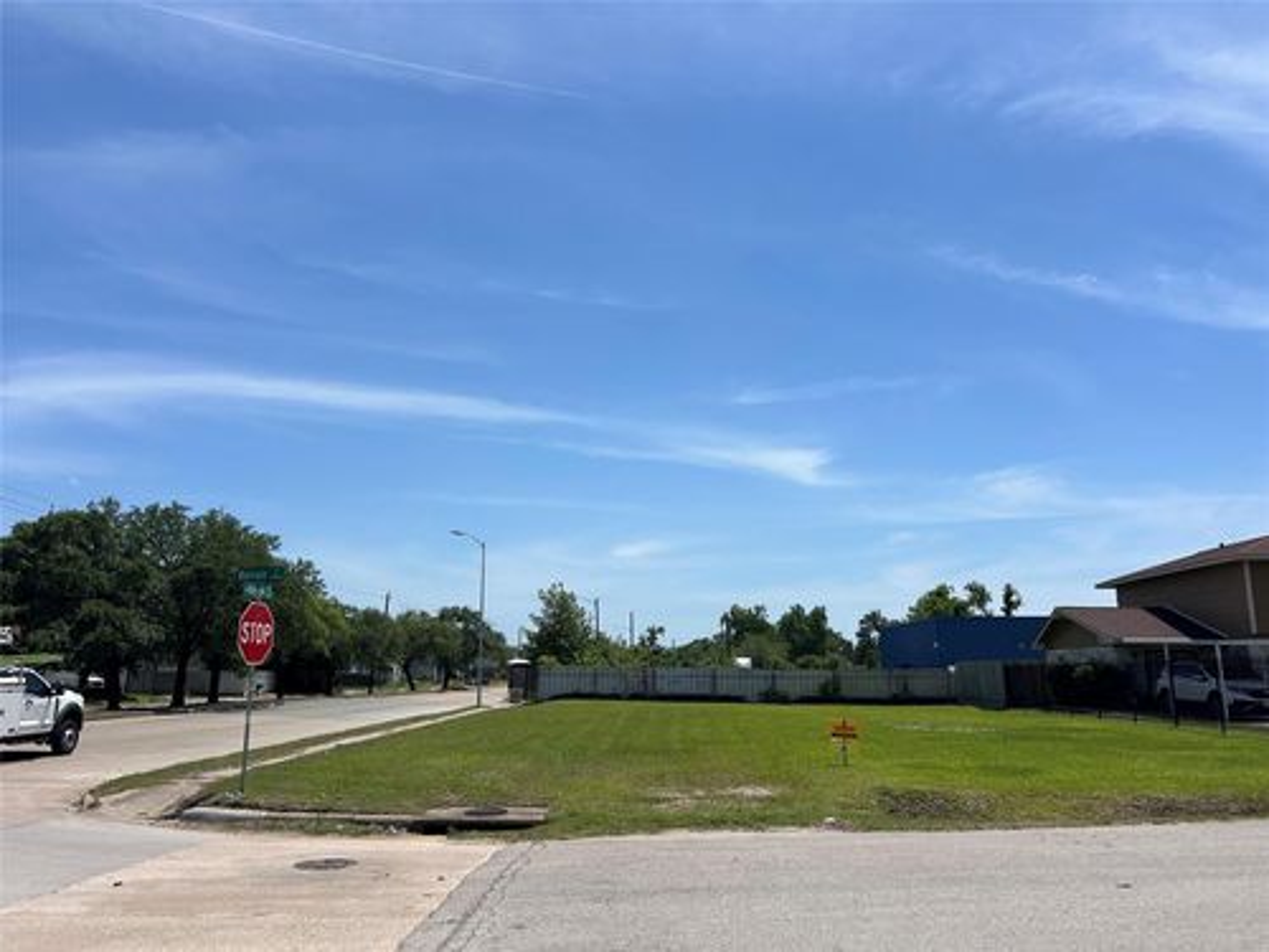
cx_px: 634
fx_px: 953
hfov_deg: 67.3
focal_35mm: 26
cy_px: 476
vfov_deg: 53.1
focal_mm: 5.7
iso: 50
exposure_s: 1/7463
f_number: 1.5
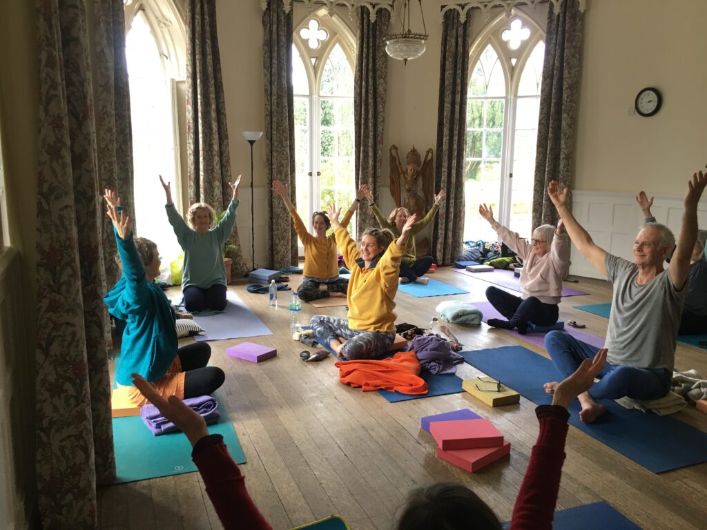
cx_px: 354
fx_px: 592
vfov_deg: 48.2
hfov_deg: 61.7
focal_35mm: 29
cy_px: 265
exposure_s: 1/33
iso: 50
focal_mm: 4.15
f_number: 2.2
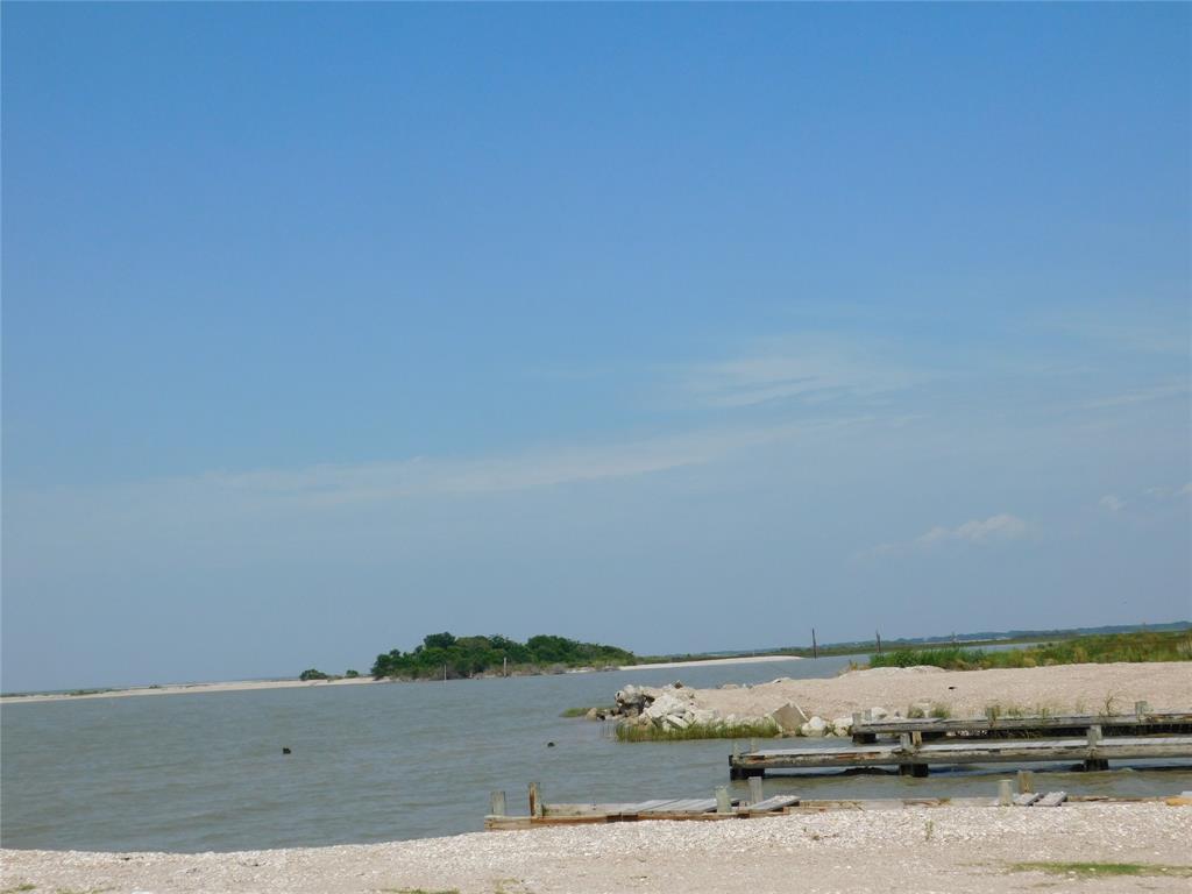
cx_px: 596
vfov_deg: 32.2
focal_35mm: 45
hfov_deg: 42.1
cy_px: 447
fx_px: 1550
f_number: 7.4
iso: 125
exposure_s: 1/640
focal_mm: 8
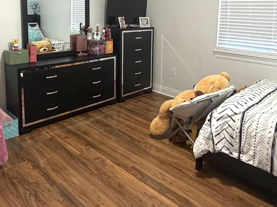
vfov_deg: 42.0
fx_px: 256
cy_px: 38
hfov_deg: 56.8
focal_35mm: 32
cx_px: 144
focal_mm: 2.22
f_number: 2.2
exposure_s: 1/60
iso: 400
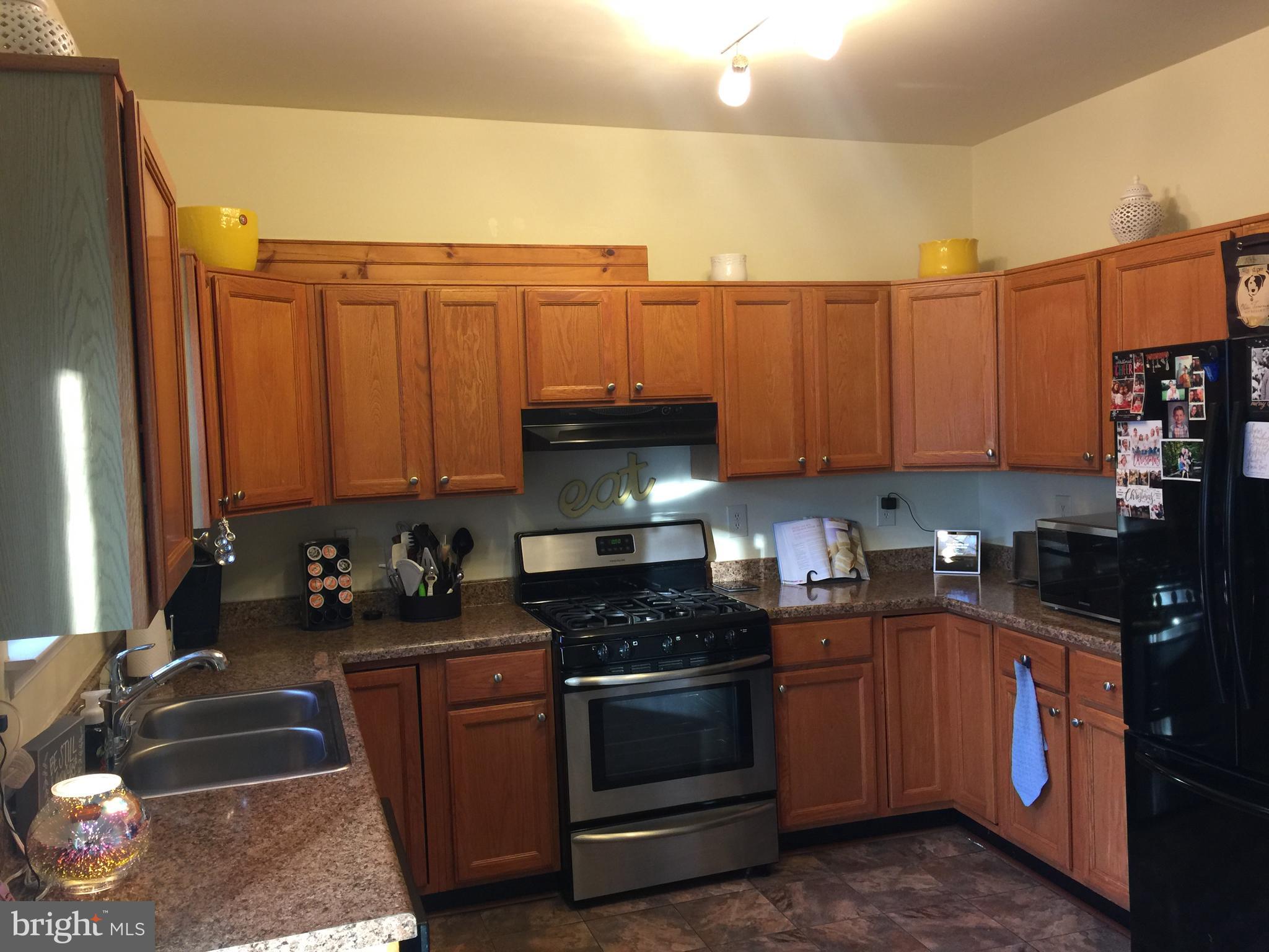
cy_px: 476
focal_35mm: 29
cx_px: 634
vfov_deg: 48.2
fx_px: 1063
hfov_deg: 61.7
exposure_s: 1/15
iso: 40
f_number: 2.2
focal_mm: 4.15
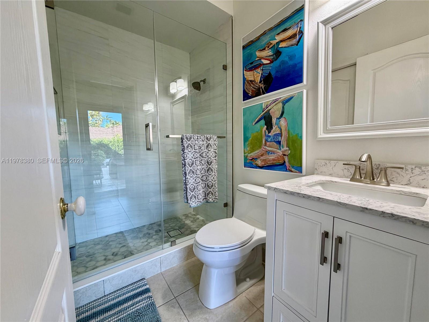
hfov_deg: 102.1
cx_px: 214
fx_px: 174
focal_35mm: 14
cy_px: 161
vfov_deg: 85.7
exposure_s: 1/120
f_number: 2.2
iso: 160
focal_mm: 2.22
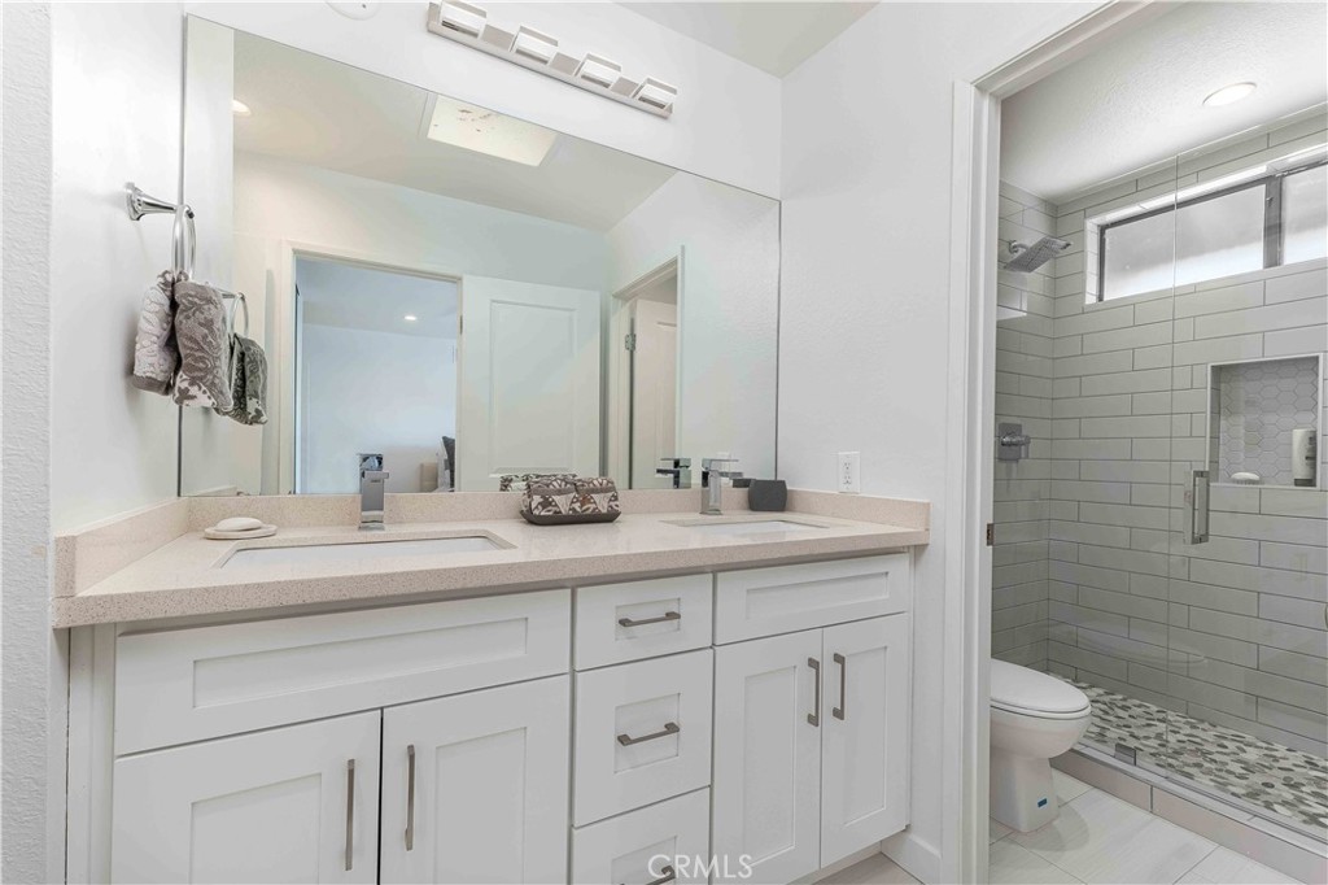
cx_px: 664
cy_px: 442
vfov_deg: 81.2
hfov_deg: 104.3
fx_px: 516
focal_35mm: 14
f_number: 10
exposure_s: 1/15
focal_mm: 14
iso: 200
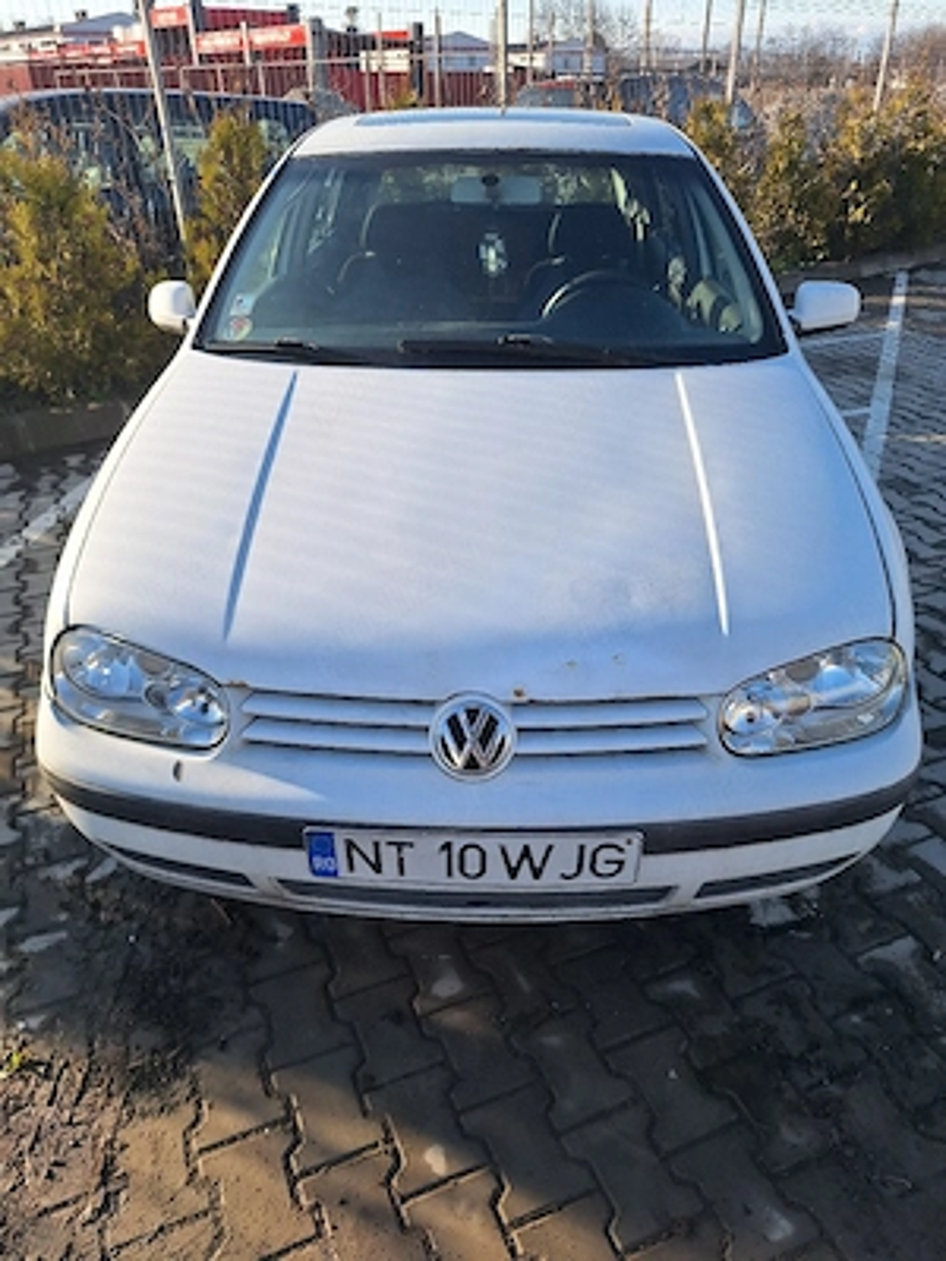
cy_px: 630
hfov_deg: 58.9
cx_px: 473
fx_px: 838
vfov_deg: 73.9
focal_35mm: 23
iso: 40
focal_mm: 5.54
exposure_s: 1/1429
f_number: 1.8
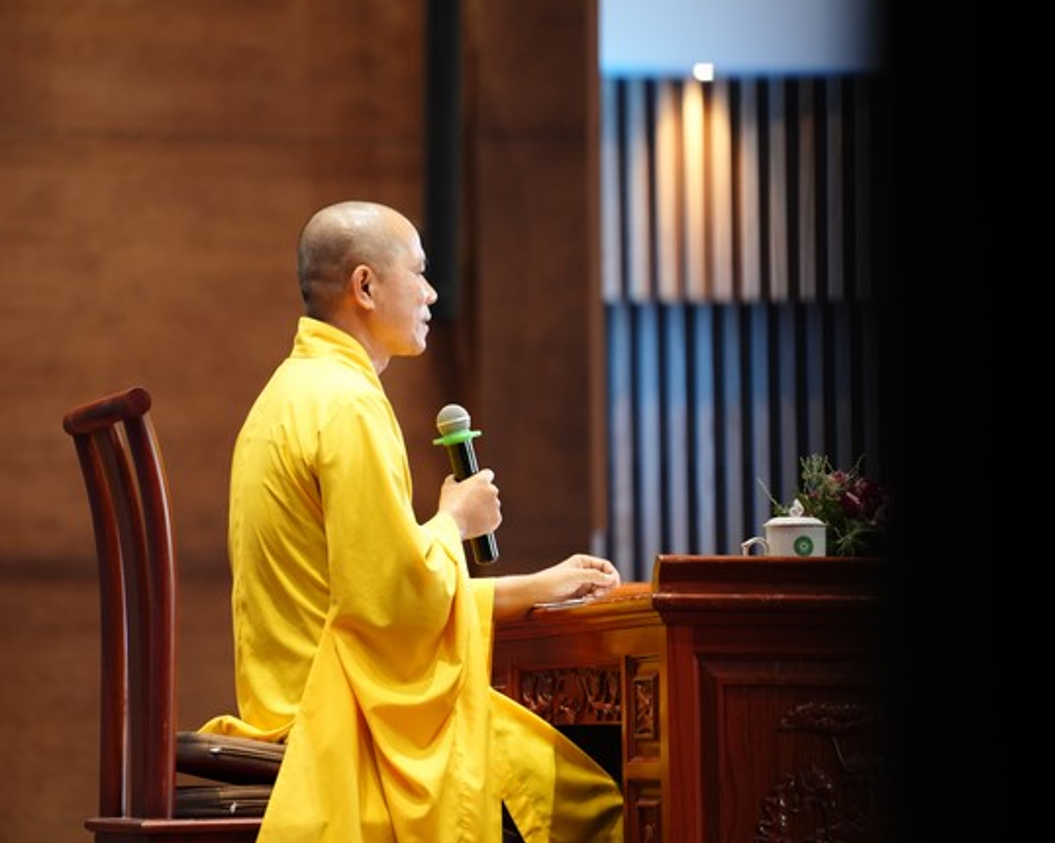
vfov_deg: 9.1
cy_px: 421
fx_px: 5306
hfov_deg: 11.4
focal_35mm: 170
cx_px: 480
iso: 2000
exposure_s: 1/100
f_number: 2.8
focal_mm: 150
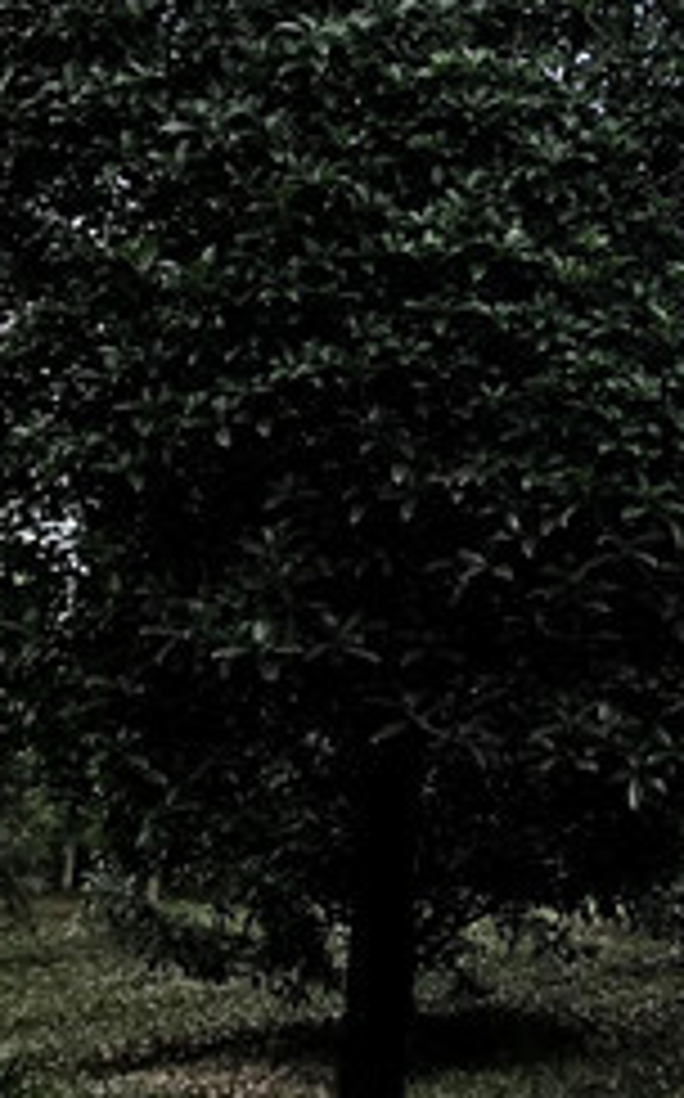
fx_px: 2182
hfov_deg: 16.7
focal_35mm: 73
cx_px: 927
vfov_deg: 27.8
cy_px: 274
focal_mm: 3.99
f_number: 1.8
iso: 20
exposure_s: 1/1294
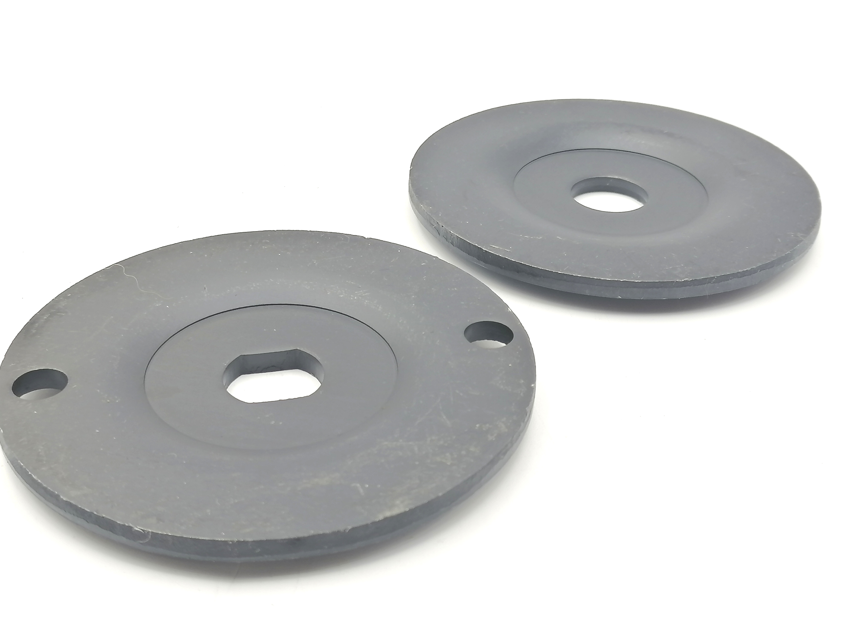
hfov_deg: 39.7
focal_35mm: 48
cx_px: 425
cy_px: 319
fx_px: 1179
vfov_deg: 30.3
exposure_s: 1/100
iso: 50
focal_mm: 5.3
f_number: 1.8
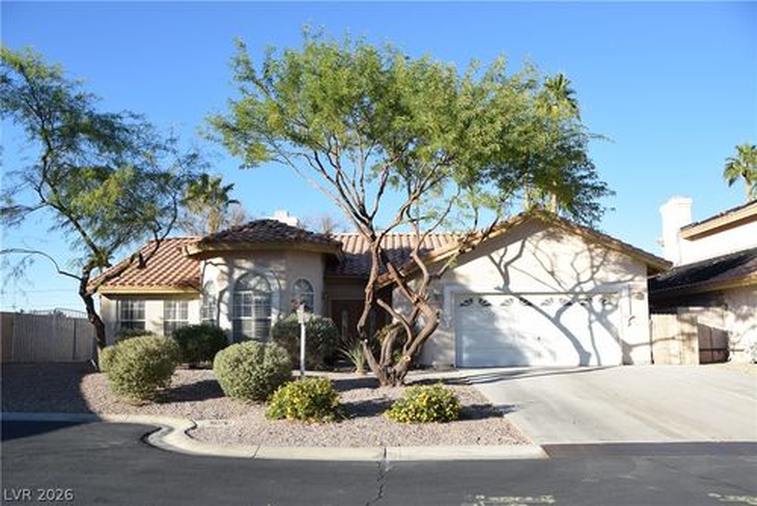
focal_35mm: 27
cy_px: 253
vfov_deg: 48.0
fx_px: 568
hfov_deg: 67.4
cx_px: 378
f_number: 9
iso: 200
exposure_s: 1/320
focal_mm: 18
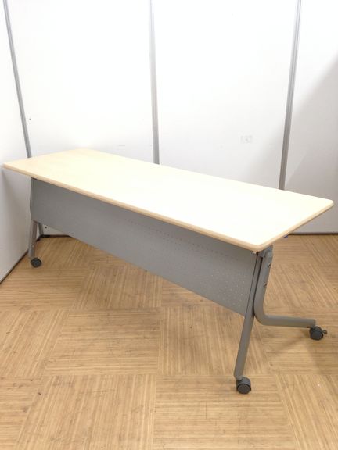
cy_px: 225
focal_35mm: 33
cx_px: 169
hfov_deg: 42.9
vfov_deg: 55.4
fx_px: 430
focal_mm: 4.12
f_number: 2.4
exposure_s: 1/20
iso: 100
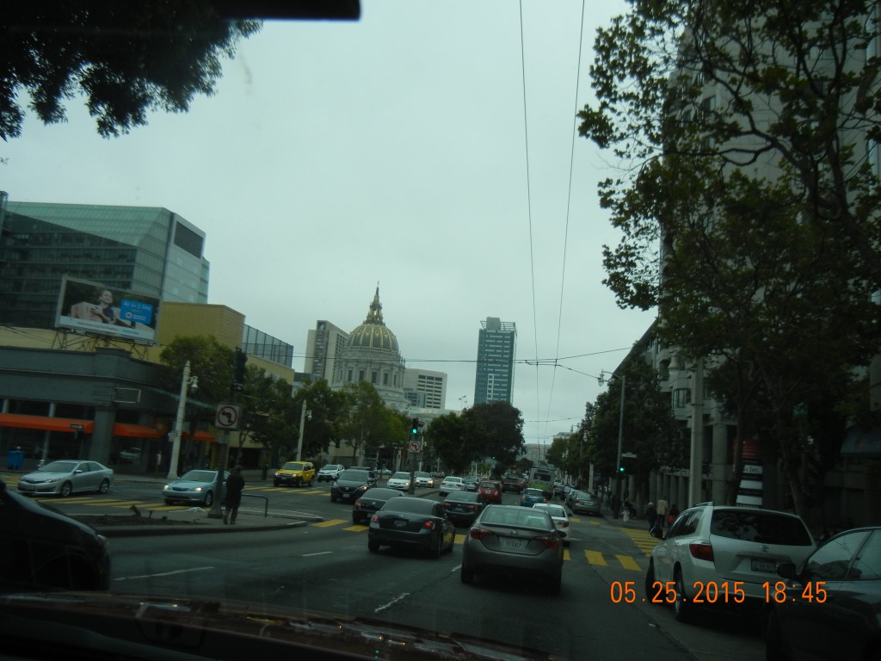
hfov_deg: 60.0
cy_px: 330
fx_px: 764
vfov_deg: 46.8
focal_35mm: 30
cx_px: 440
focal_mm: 5.4
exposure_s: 1/907
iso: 160
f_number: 3.5
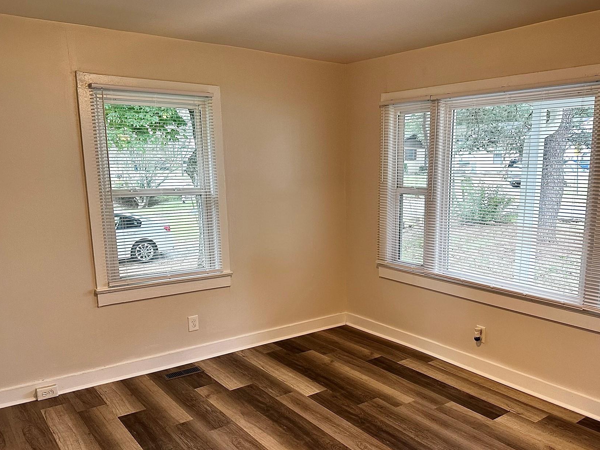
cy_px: 268
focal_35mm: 30
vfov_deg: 46.6
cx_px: 348
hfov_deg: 59.6
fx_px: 520
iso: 160
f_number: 1.78
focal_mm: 6.86
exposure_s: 1/60
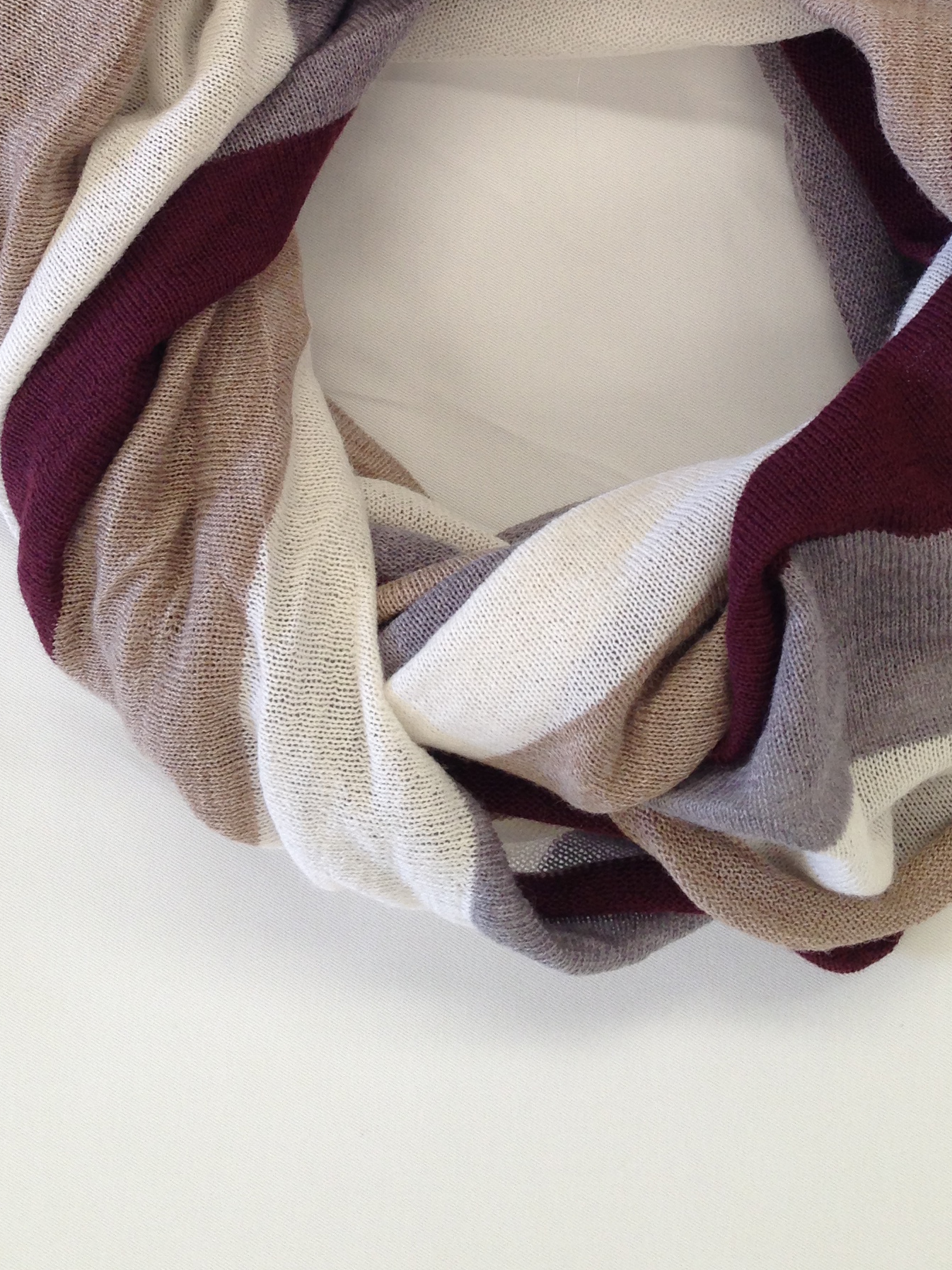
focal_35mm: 60
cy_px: 218
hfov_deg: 24.4
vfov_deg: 31.2
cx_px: 538
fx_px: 2200
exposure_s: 1/60
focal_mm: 4.13
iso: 50
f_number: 2.4
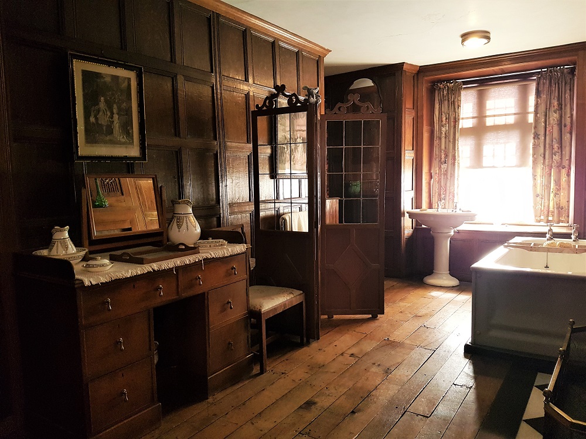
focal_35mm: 26
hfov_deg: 67.3
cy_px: 220
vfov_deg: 53.1
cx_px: 293
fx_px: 440
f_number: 1.7
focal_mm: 4.2
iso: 200
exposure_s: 1/17
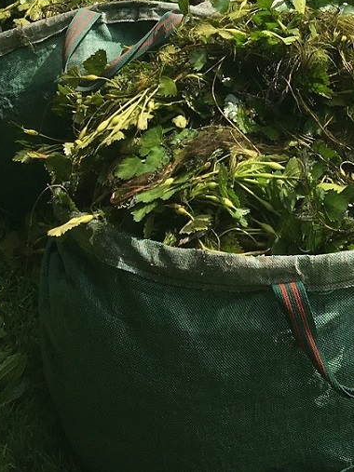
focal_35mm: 83
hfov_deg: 17.5
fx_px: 1132
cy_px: -202
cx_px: 319
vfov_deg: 20.7
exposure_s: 1/950
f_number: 2.2
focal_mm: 4.15
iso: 25
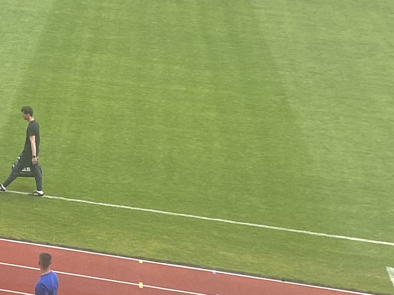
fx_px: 1332
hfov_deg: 13.9
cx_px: -427
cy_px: 162
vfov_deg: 12.7
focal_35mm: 117
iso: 32
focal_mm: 4.25
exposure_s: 1/504
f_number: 1.8
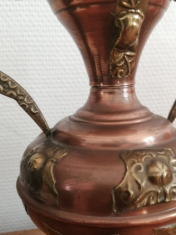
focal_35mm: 35
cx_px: 107
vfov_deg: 52.3
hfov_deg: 40.5
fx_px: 237
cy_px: 141
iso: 125
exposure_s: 1/33.3
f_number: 1.8
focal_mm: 3.6
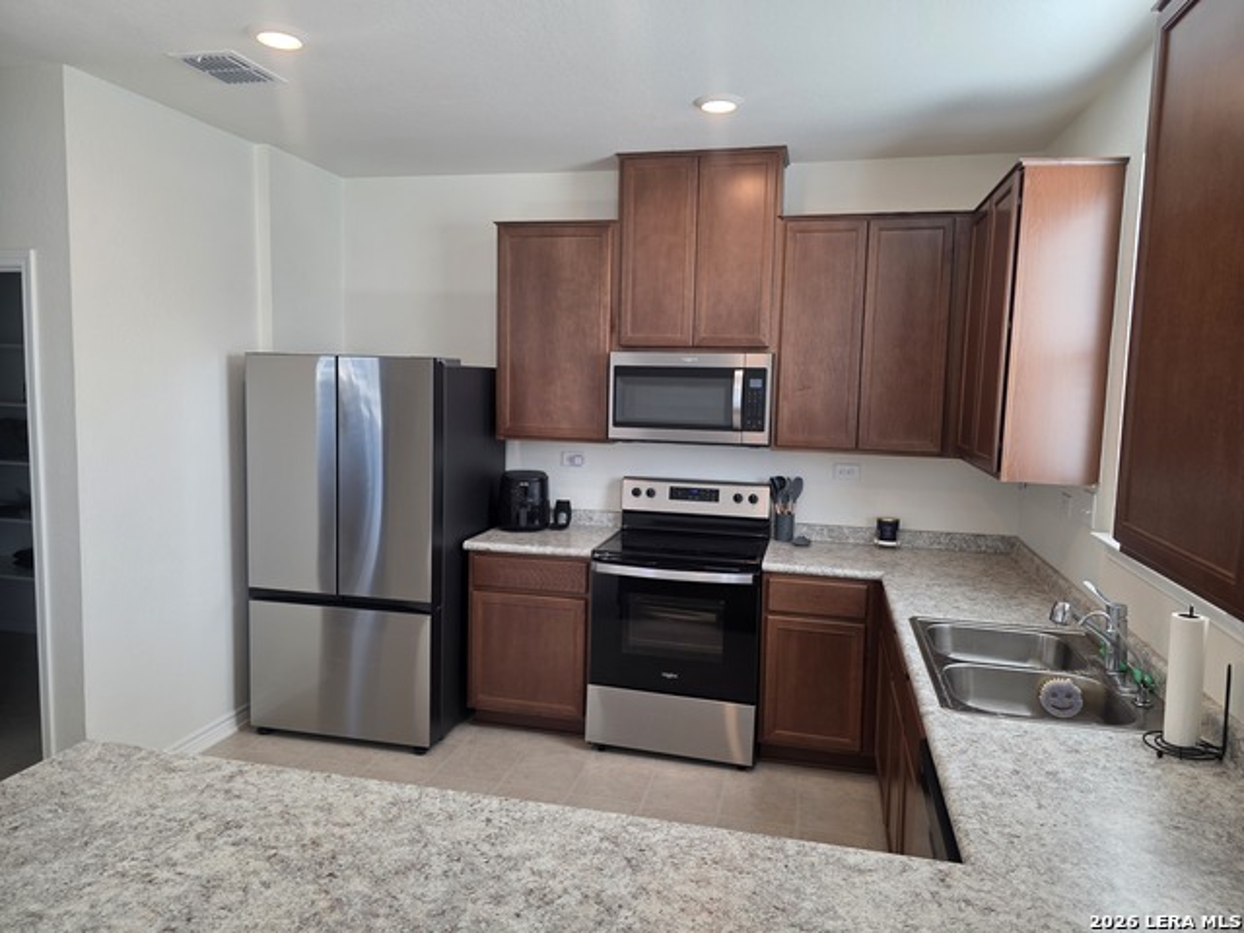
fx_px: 827
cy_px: 466
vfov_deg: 58.9
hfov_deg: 73.9
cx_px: 622
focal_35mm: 23
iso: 80
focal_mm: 6.3
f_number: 1.7
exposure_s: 1/120
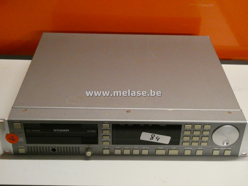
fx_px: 358
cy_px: 93
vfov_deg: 29.1
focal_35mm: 50
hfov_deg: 38.2
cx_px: 124
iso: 1600
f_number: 4.1
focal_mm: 9
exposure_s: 1/30
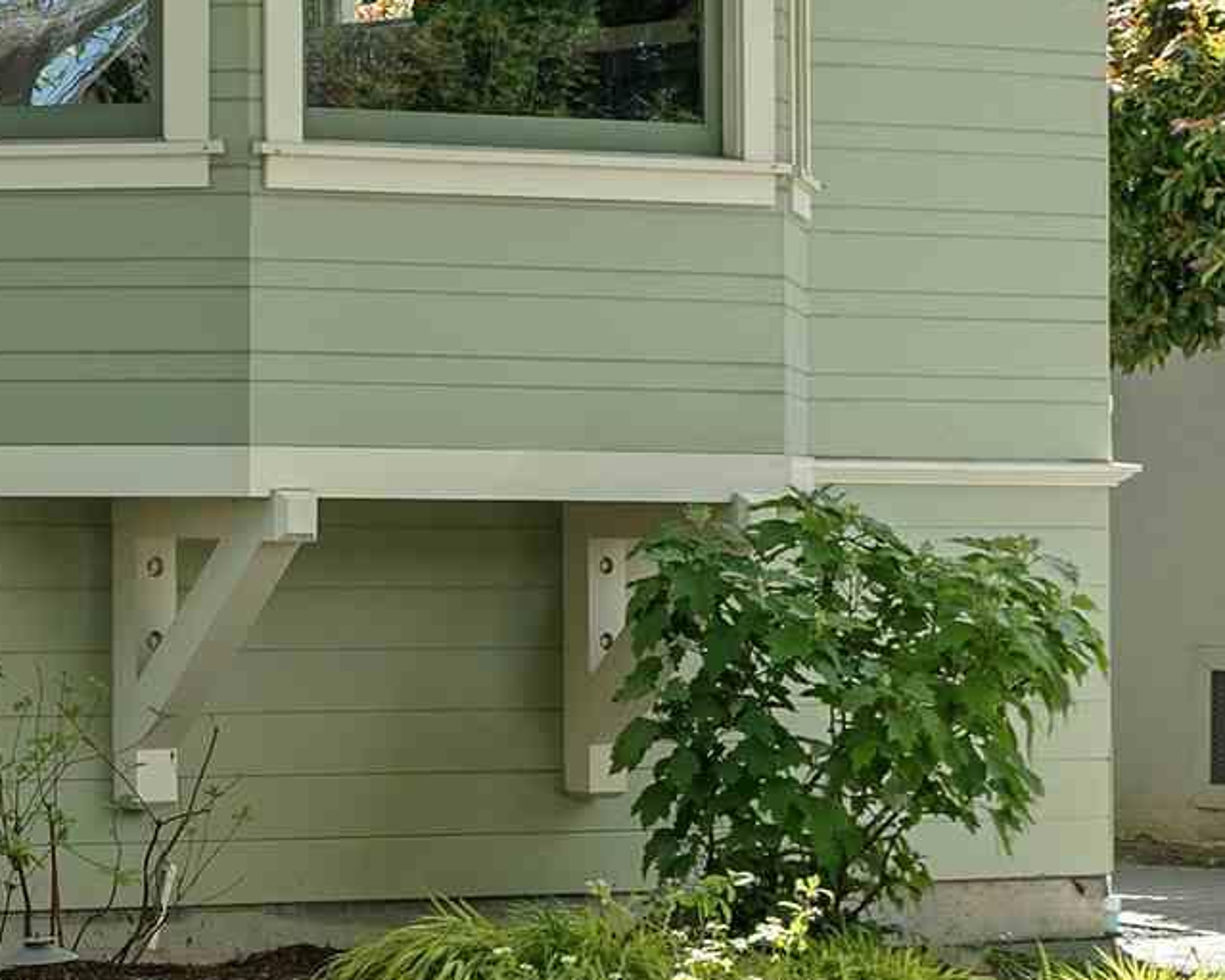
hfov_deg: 11.9
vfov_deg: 9.6
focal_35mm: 158
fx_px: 5727
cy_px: -188
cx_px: -289
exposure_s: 1/30
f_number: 8
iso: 100
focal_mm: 35
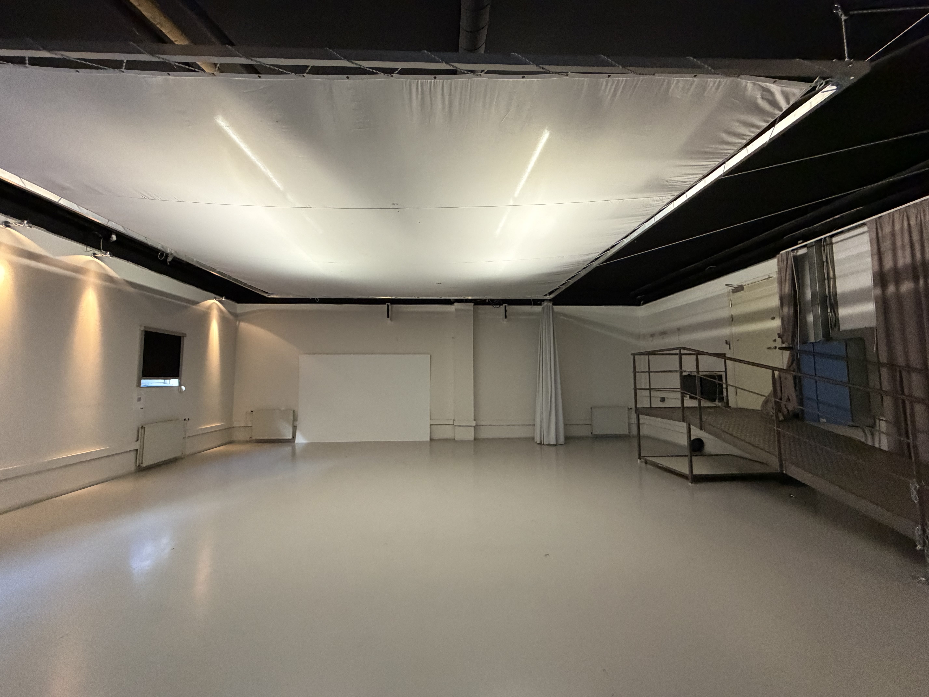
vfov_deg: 85.7
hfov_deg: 102.1
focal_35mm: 14
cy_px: 348
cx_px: 464
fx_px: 376
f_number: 2.2
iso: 500
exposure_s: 1/50
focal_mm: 2.22
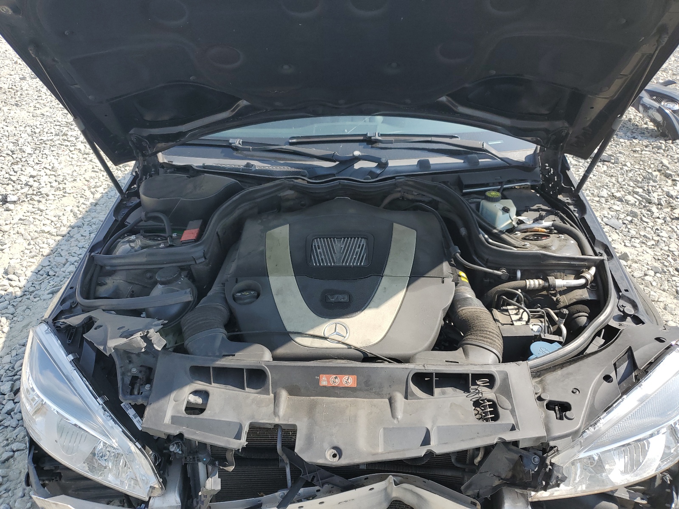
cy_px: 254
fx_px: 510
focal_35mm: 26
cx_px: 340
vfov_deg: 53.1
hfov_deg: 67.3
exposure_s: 1/1429
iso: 50
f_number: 1.5
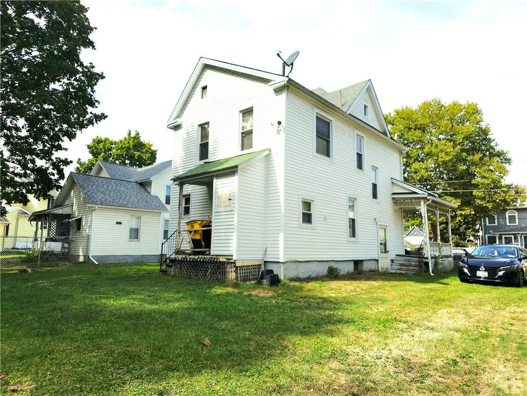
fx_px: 350
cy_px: 198
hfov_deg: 73.9
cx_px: 264
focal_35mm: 23
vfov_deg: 58.9
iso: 10
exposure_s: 1/294
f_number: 1.7
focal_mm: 6.3
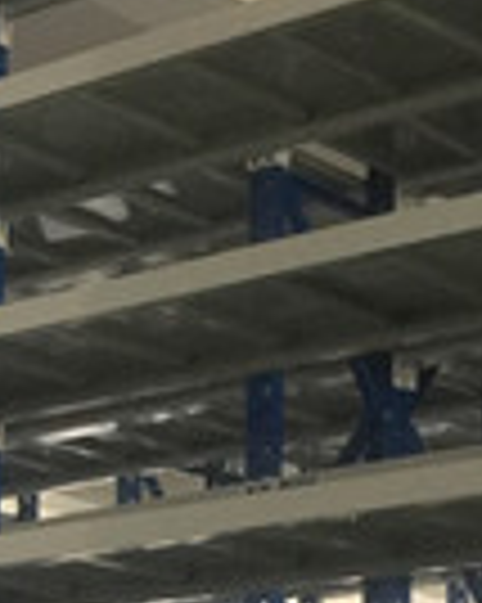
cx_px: -716
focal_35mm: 148
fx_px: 2642
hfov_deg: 9.2
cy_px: 929
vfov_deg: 12.3
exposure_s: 1/17
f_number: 2.2
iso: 100
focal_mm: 4.15
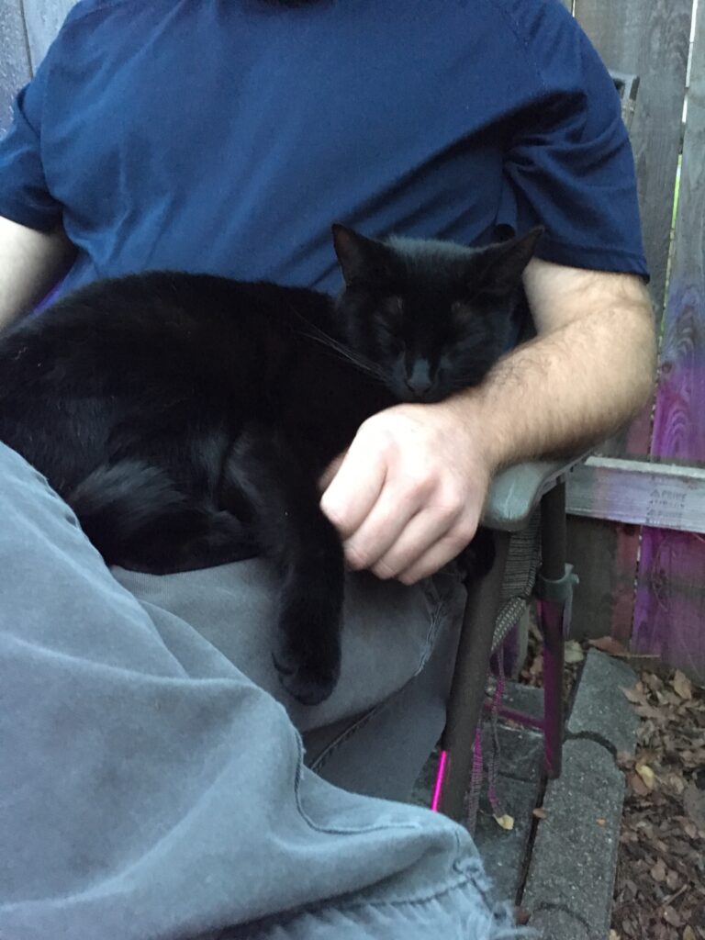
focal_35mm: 29
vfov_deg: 61.7
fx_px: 787
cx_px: 352
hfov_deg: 48.2
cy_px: 470
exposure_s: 1/15
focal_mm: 4.15
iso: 320
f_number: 2.2
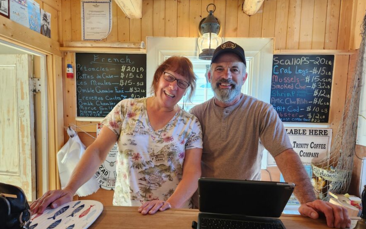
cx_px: 180
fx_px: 249
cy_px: 132
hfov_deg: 72.5
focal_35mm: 25
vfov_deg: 49.1
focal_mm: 5.4
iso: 200
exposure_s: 1/120
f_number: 1.8
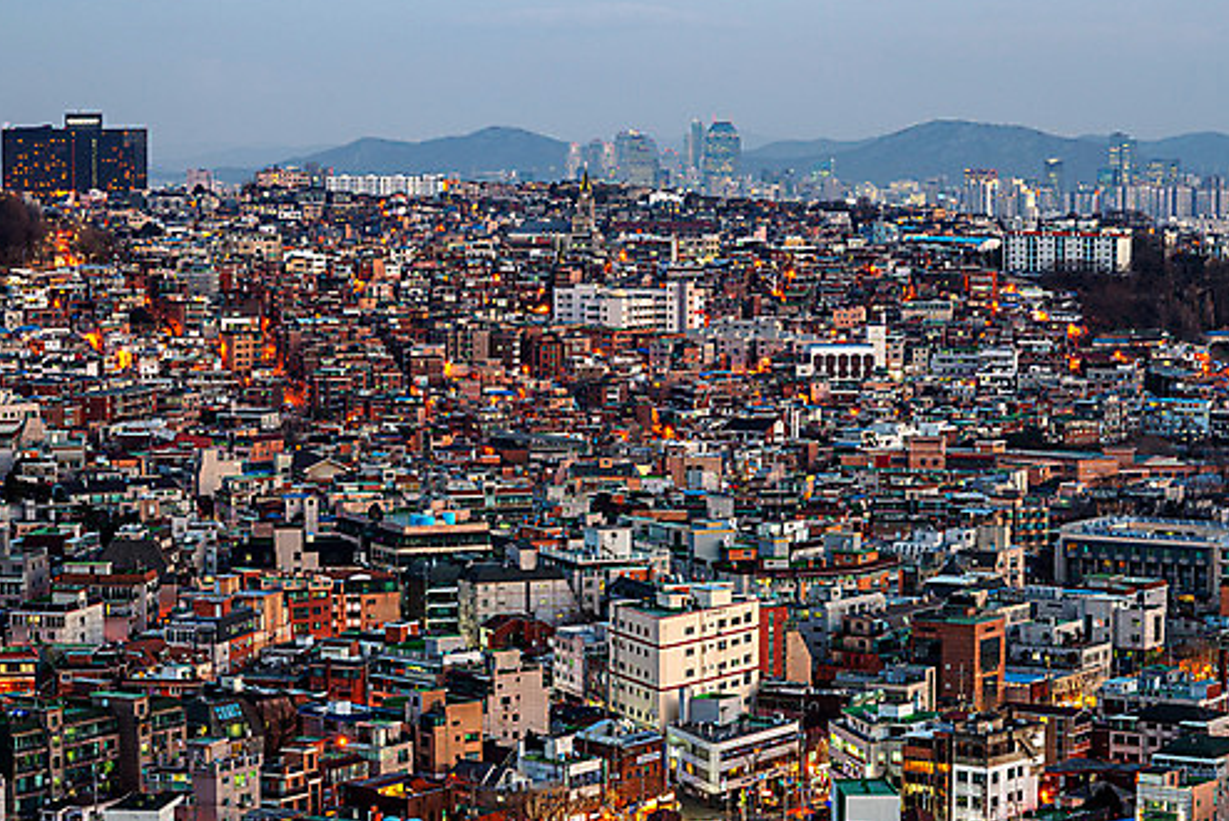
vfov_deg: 13.3
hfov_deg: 19.8
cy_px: 480
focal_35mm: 103
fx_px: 3518
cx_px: 668
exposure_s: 2
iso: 100
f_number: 10
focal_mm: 85
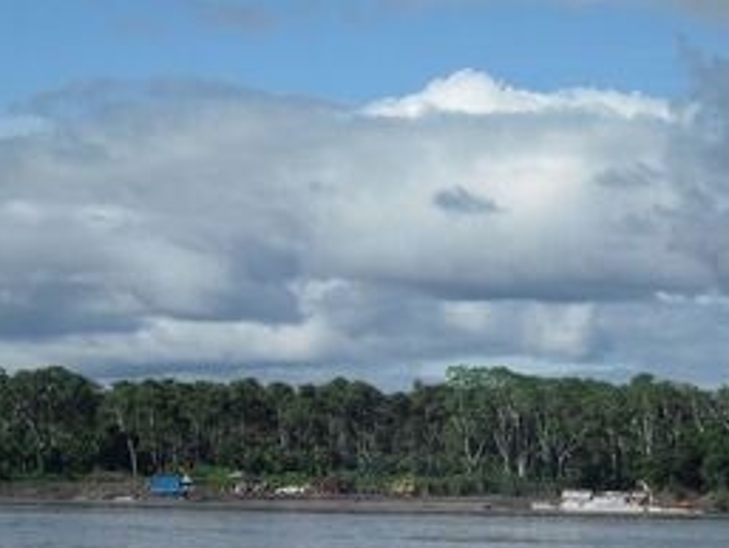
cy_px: 380
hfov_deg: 13.8
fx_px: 3013
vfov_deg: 10.4
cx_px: 286
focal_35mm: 143
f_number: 12.8
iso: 80
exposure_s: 1/180
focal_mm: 15.3
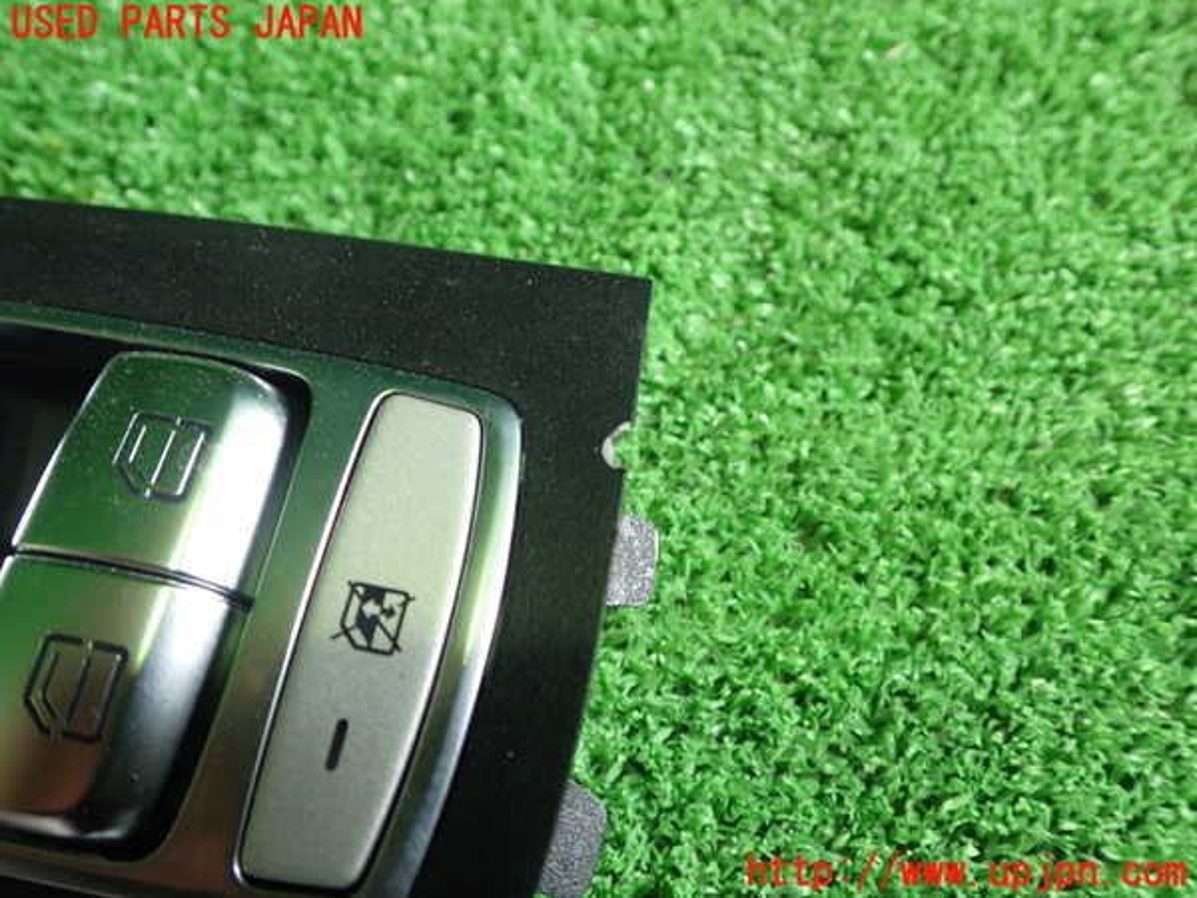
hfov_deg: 56.8
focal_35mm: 32
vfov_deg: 44.2
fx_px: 1107
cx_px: 598
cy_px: 449
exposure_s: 1/40
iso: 200
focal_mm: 5.79
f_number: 2.4
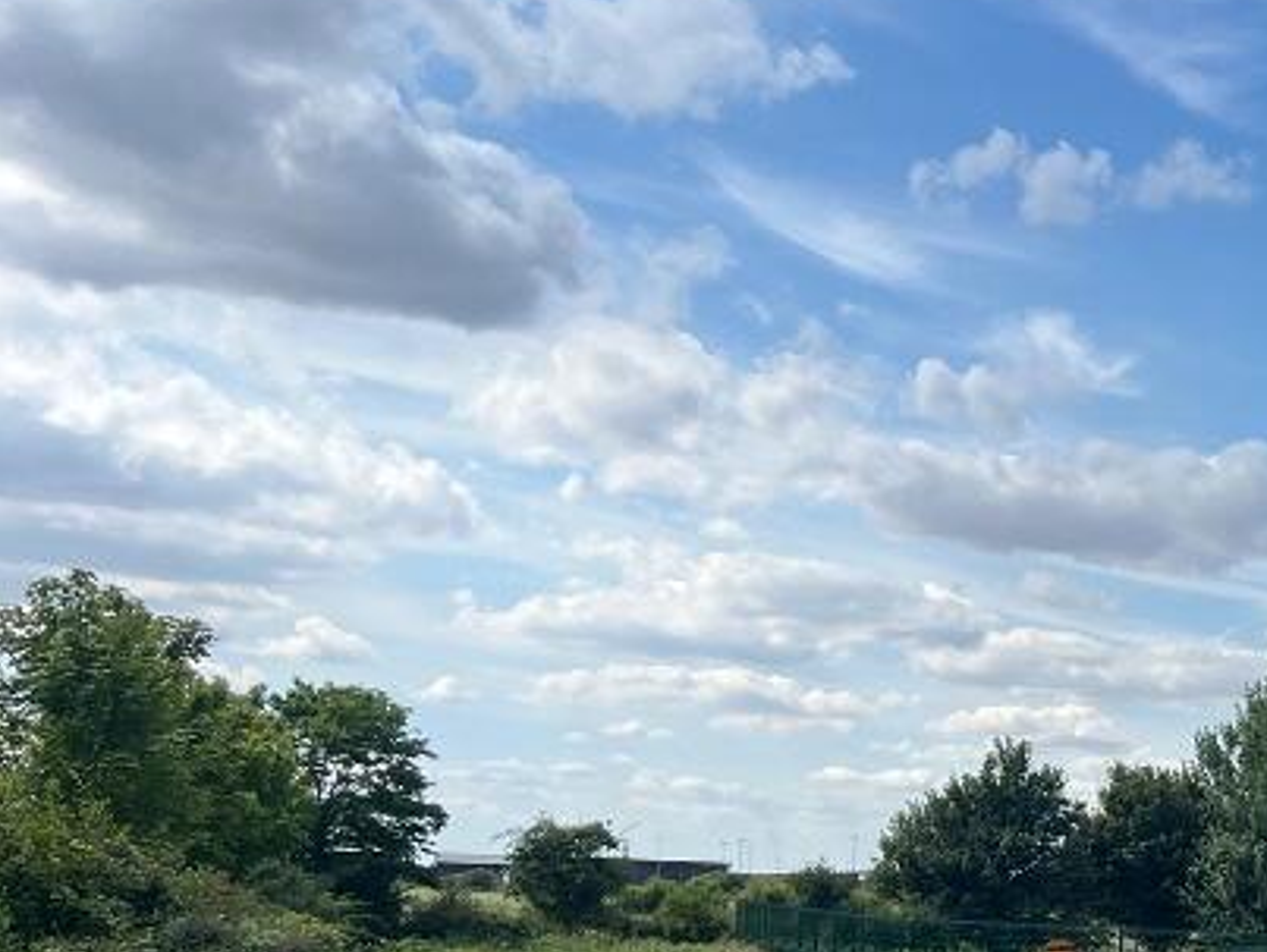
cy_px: 908
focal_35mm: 66
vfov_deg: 21.6
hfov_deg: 26.0
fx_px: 2418
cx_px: 1553
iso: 50
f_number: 1.5
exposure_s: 1/4444
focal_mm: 5.7
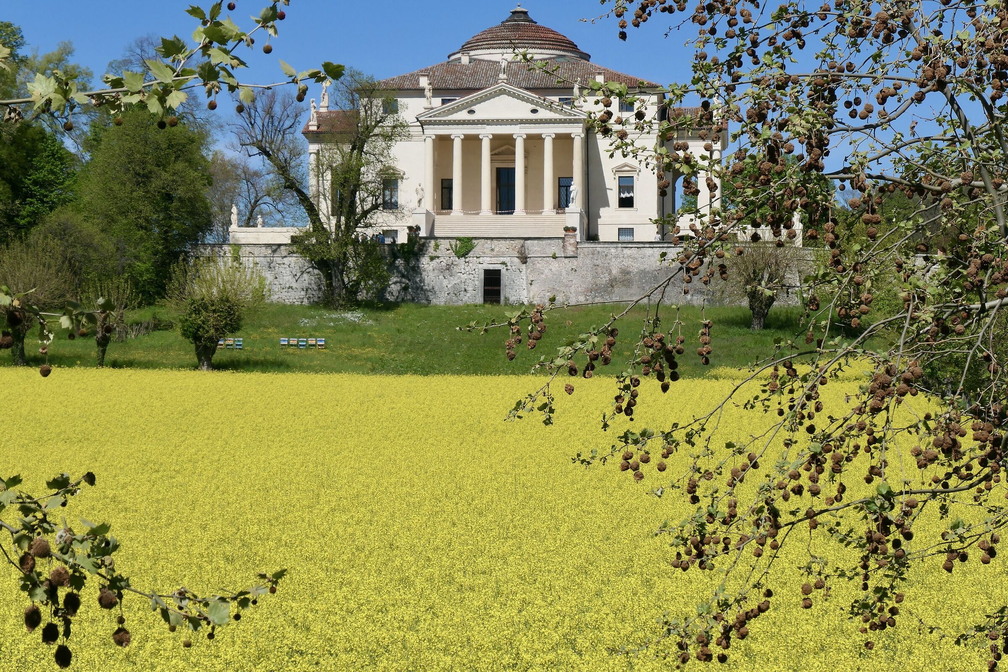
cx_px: 504
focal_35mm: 96
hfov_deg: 21.2
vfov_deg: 14.2
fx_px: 2687
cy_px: 336
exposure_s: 1/800
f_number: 8
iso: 200
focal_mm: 35.2
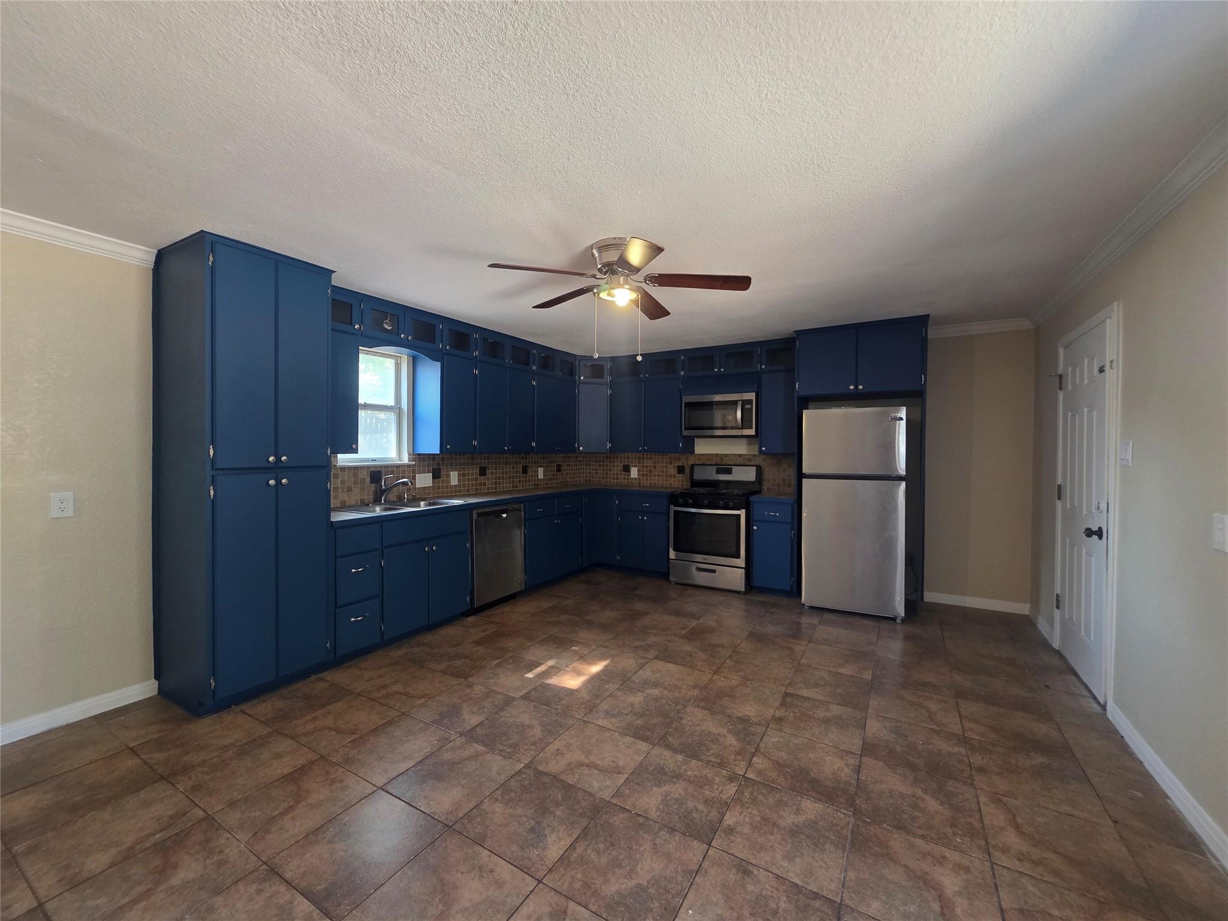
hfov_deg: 106.2
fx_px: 461
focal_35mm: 13
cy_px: 460
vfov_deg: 89.9
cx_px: 614
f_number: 1.9
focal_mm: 2.2
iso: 200
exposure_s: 1/60
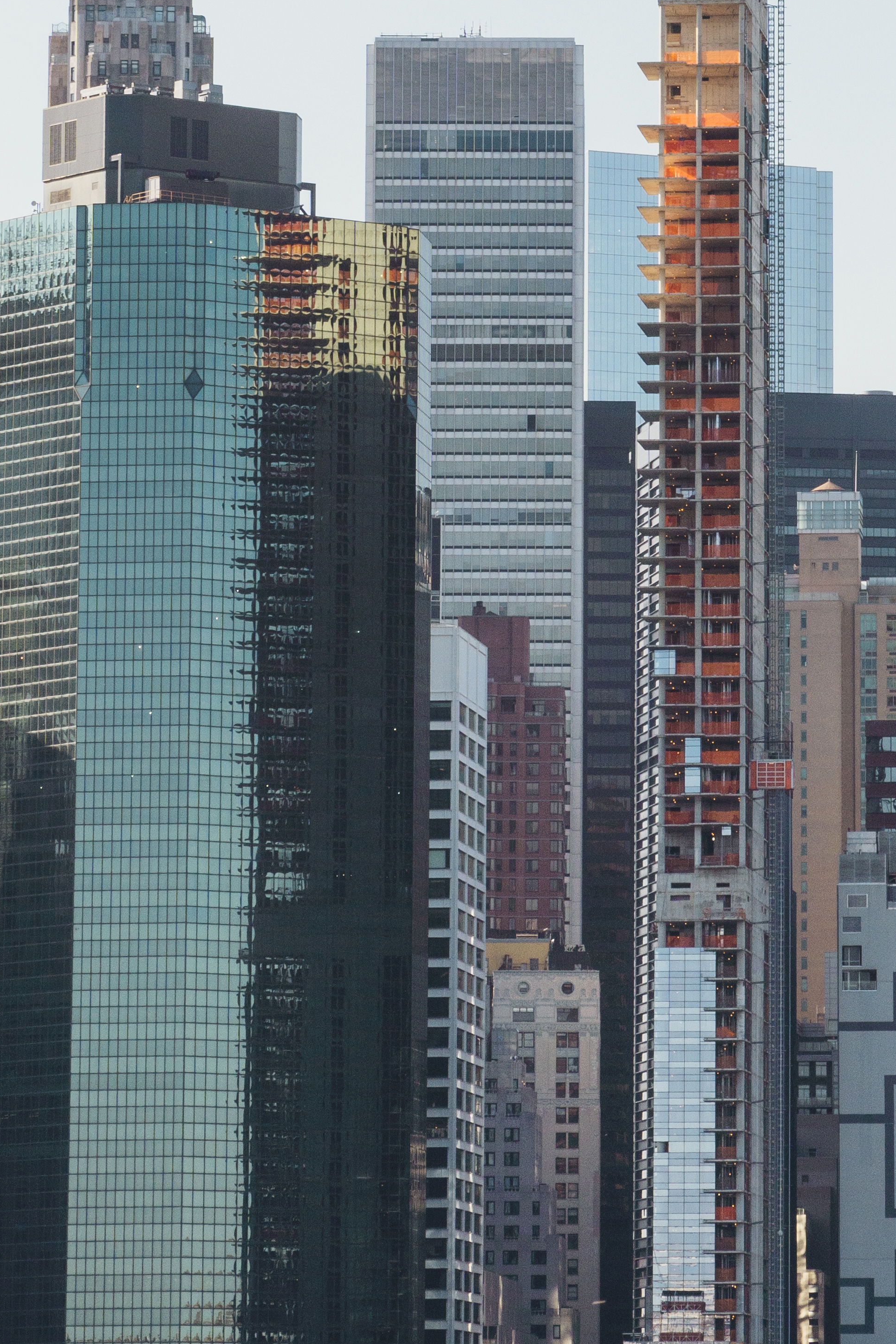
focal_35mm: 202
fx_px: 7540
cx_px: 627
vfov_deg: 10.1
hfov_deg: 6.8
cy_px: 86
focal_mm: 65
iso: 100
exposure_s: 1/200
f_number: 13
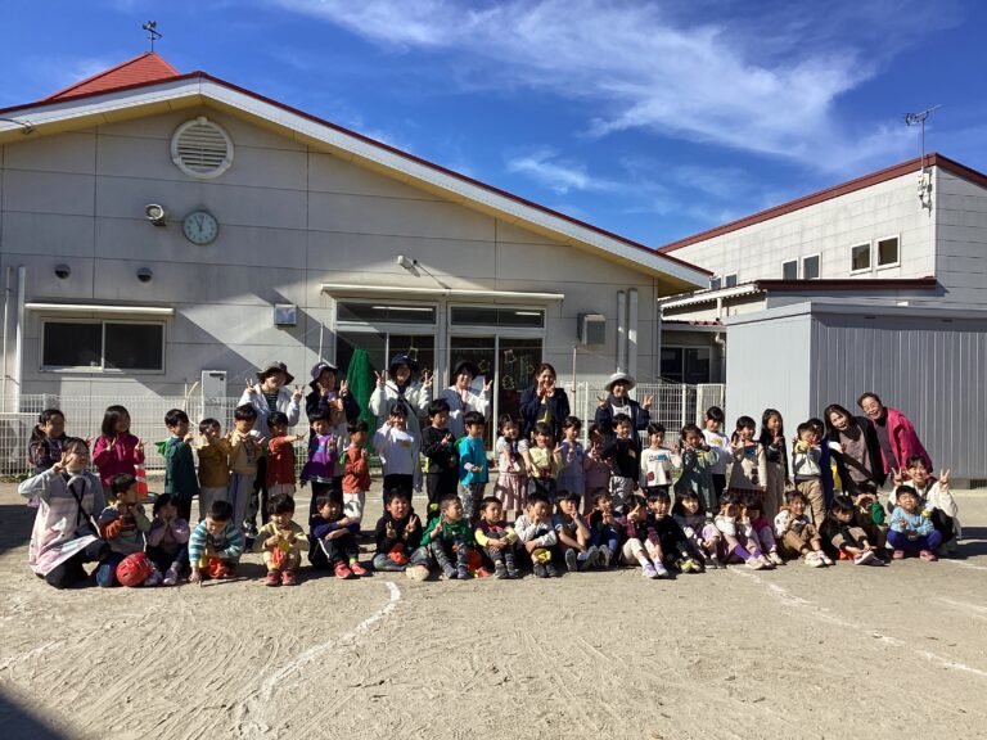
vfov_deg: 45.4
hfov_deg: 58.4
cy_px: 370
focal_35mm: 31
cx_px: 494
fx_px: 884
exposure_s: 1/1733
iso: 25
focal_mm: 3.3
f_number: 2.4
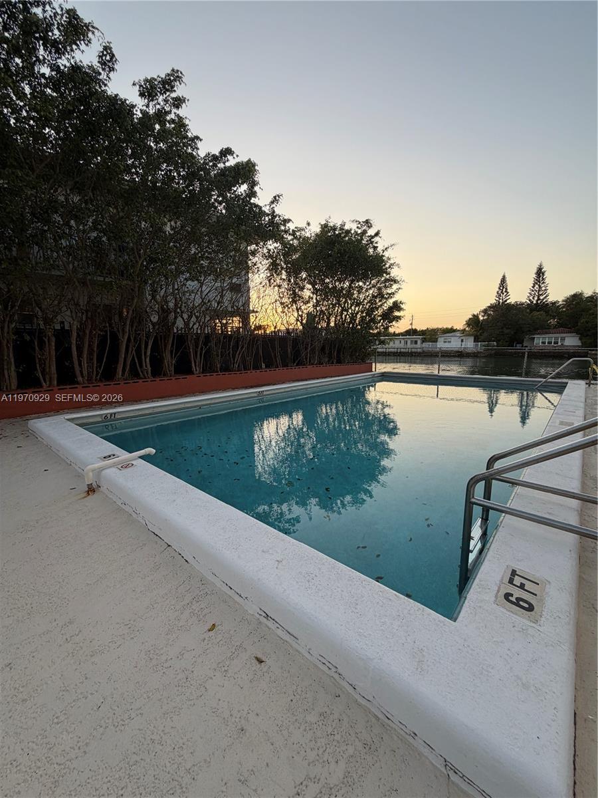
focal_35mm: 14
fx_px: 322
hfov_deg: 85.7
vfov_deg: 102.1
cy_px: 399
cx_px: 299
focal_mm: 2.22
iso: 40
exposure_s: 1/246
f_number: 2.2
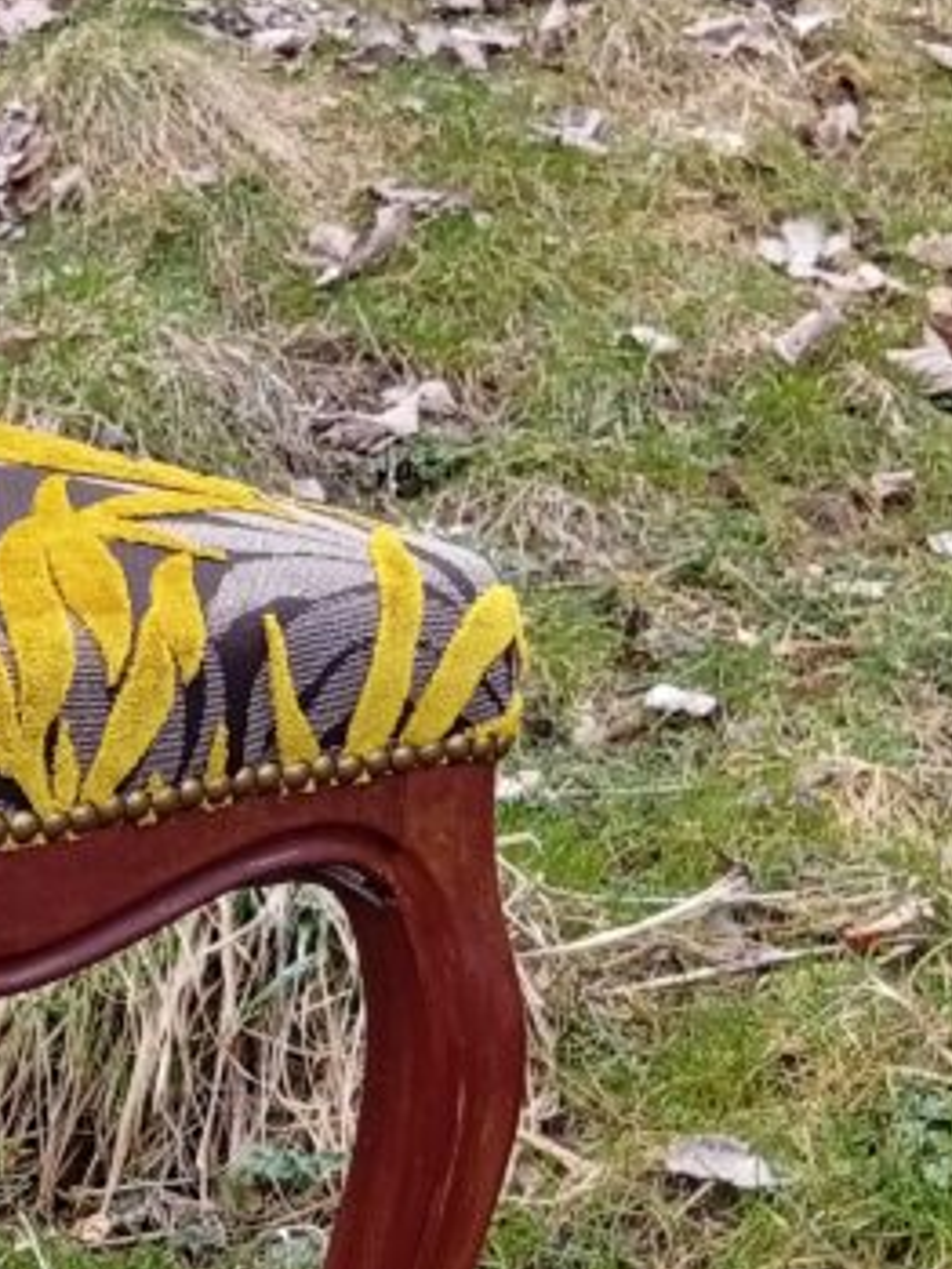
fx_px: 2895
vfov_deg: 24.7
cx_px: -342
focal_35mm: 79
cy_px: 680
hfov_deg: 17.3
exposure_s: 1/163
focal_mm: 3.84
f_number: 1.8
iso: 50
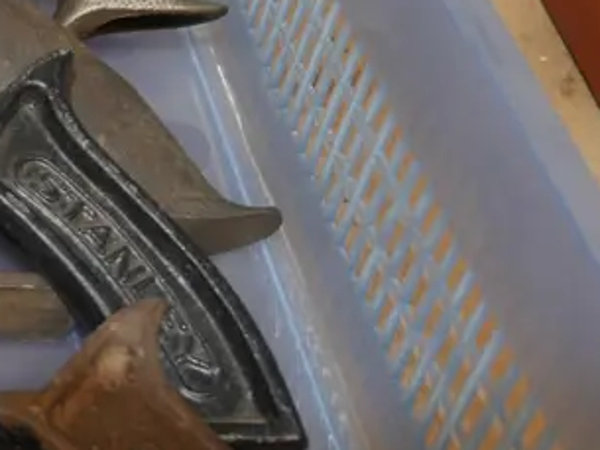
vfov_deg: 12.9
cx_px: -256
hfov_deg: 16.0
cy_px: 56
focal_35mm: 114
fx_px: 1977
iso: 500
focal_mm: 17
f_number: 4
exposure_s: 1/60
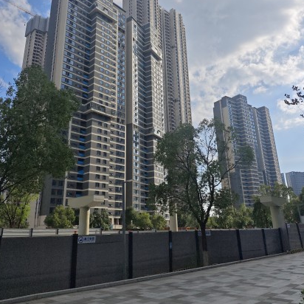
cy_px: 129
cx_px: 152
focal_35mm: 28
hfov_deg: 57.3
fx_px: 278
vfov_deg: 57.1
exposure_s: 1/7439
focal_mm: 6.55
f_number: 1.6
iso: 50
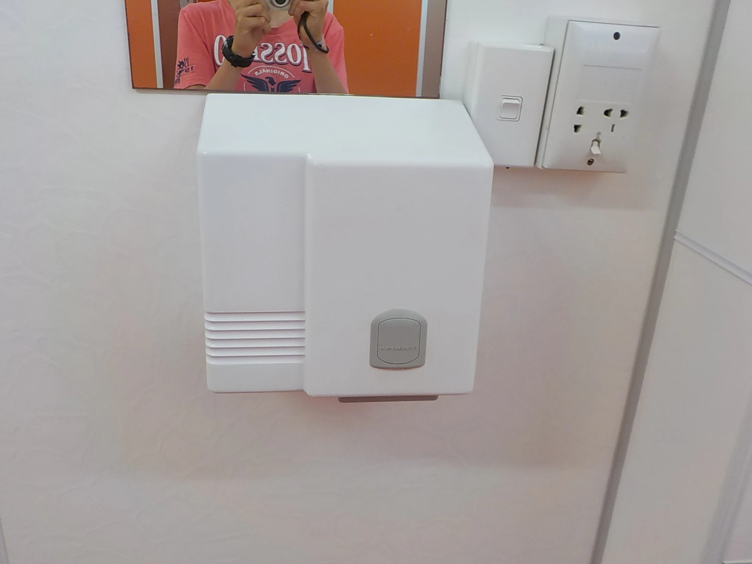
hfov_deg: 60.0
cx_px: 376
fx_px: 652
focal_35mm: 30
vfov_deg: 46.8
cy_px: 282
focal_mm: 4.1
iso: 160
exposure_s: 1/30
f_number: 3.3
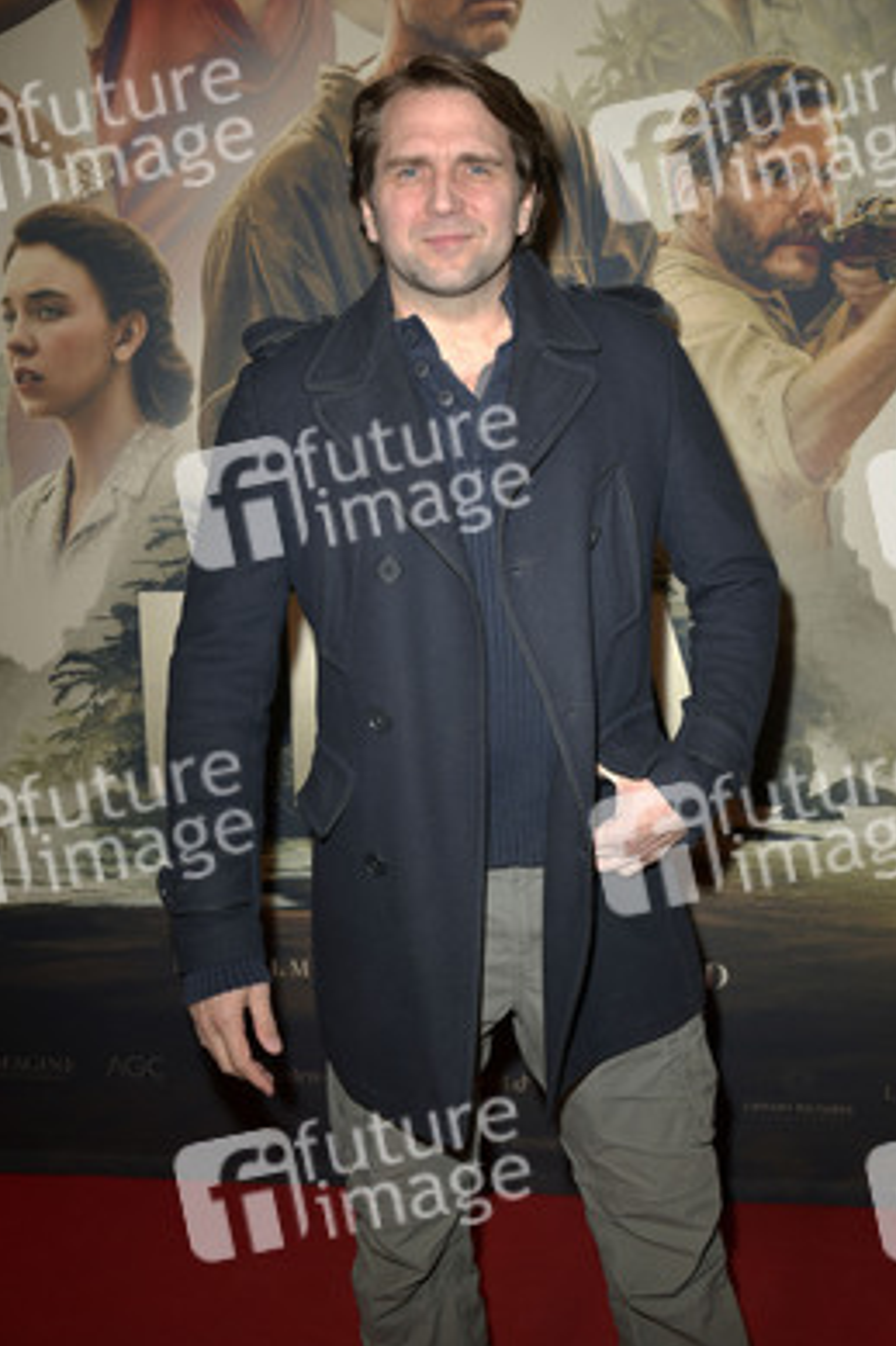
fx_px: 1345
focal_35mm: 36
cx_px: 453
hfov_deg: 36.8
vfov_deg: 53.1
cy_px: 661
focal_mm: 35
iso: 250
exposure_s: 1/250
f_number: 5.6
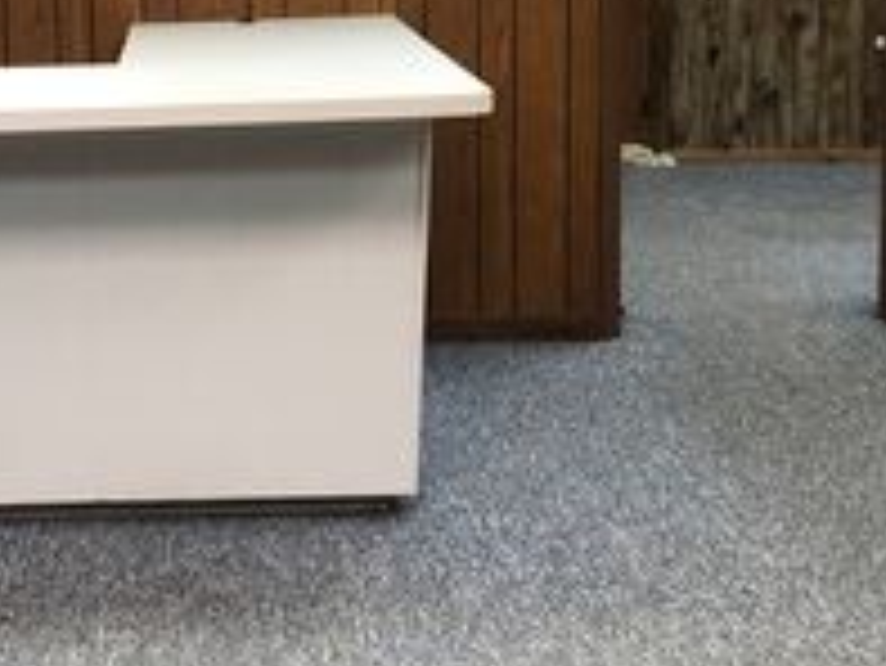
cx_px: 153
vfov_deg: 20.6
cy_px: 160
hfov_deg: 26.8
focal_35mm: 71
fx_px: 1818
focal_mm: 4
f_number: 1.8
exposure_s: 1/30
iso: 40
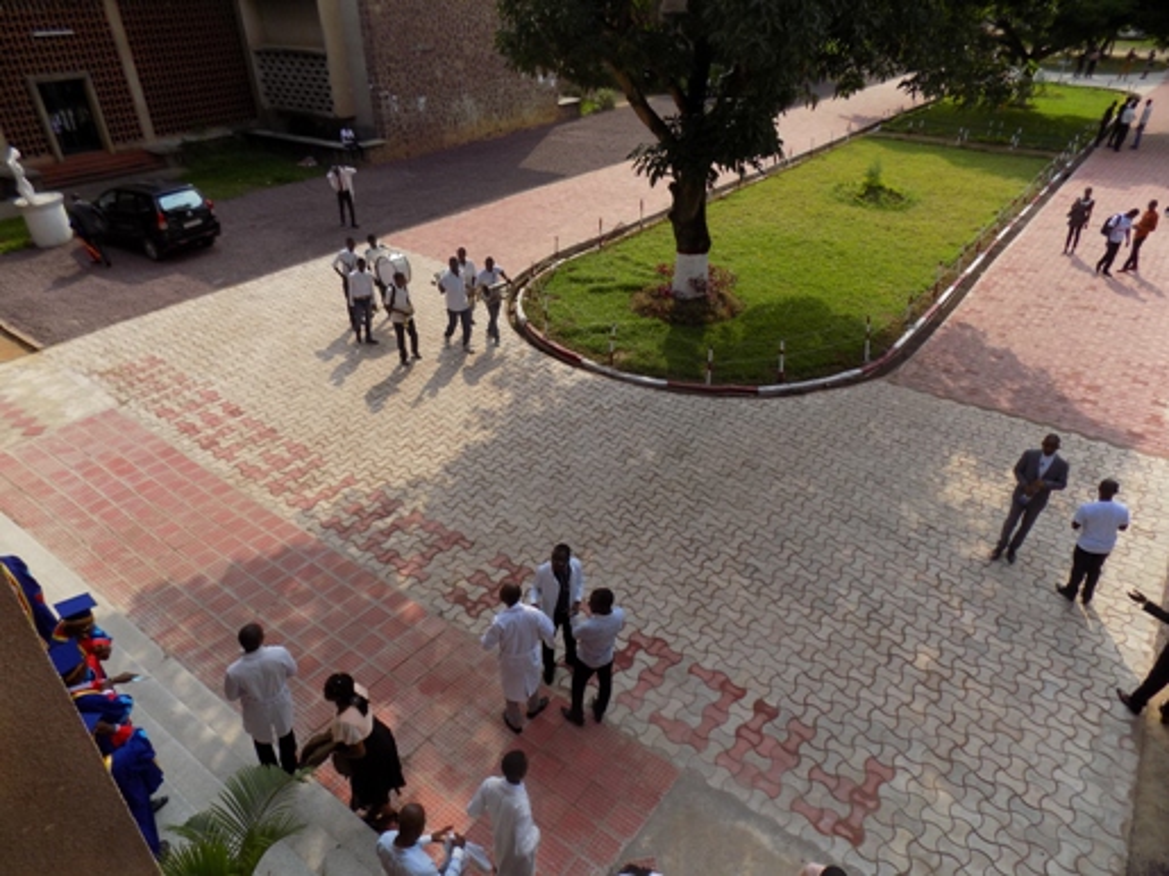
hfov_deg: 73.9
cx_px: 584
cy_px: 438
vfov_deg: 58.9
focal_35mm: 23
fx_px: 777
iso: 80
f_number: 3.1
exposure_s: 1/800
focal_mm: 4
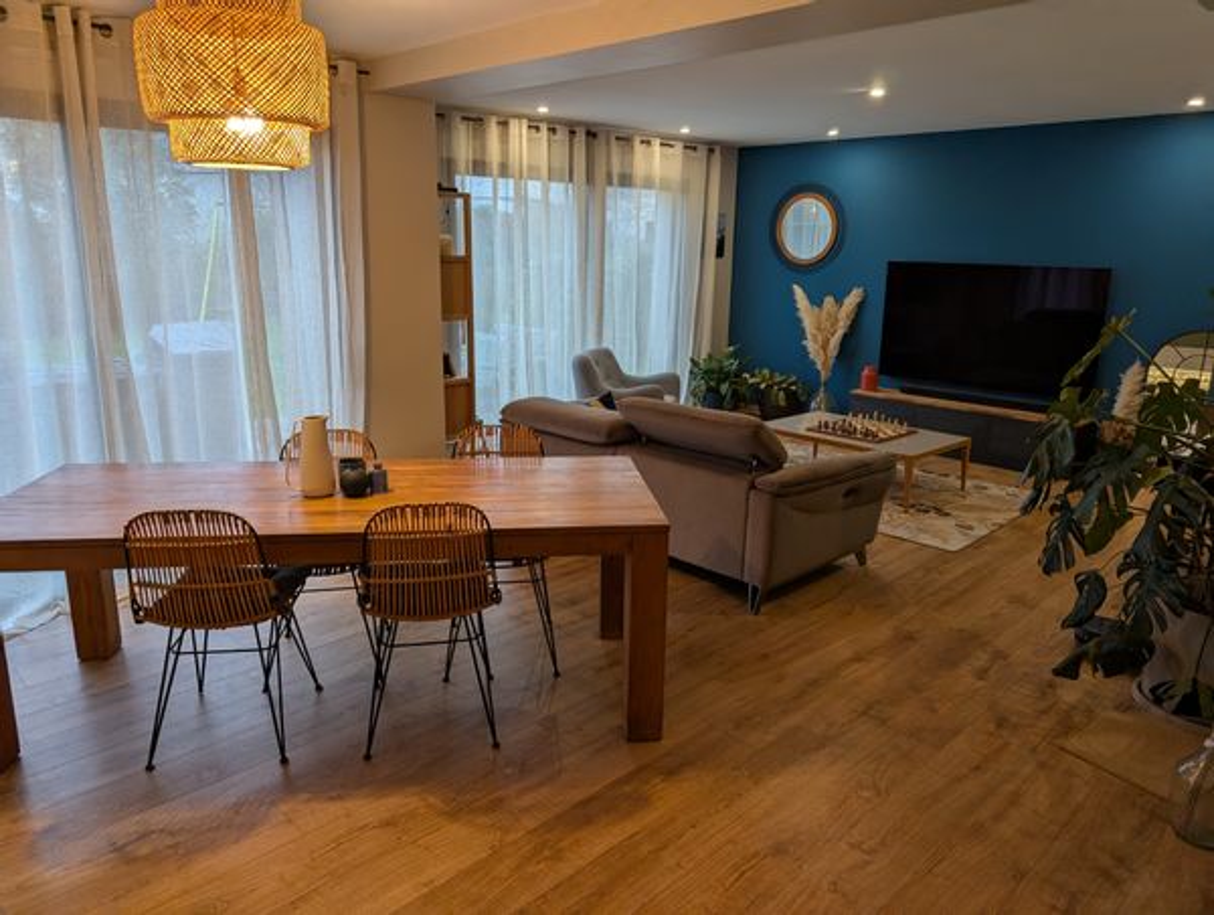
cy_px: 458
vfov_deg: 57.0
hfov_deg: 71.5
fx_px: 843
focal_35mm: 24
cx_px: 607
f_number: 1.68
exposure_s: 1/23.2
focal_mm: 6.9
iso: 37
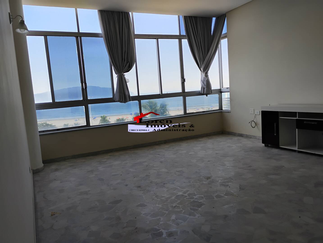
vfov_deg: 49.9
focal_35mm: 28
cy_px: 122
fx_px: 262
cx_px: 162
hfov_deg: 63.4
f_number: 1.8
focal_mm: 4.26
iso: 101
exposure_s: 1/120
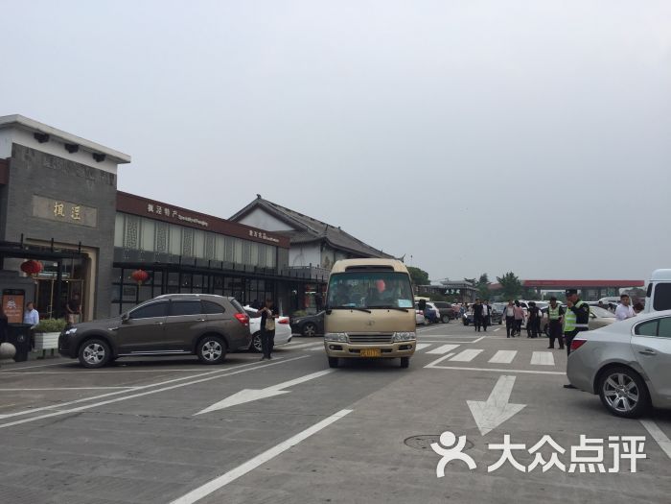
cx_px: 336
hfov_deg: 61.7
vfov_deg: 48.2
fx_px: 562
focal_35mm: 29
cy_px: 252
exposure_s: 1/377
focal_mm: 4.15
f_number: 2.2
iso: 32
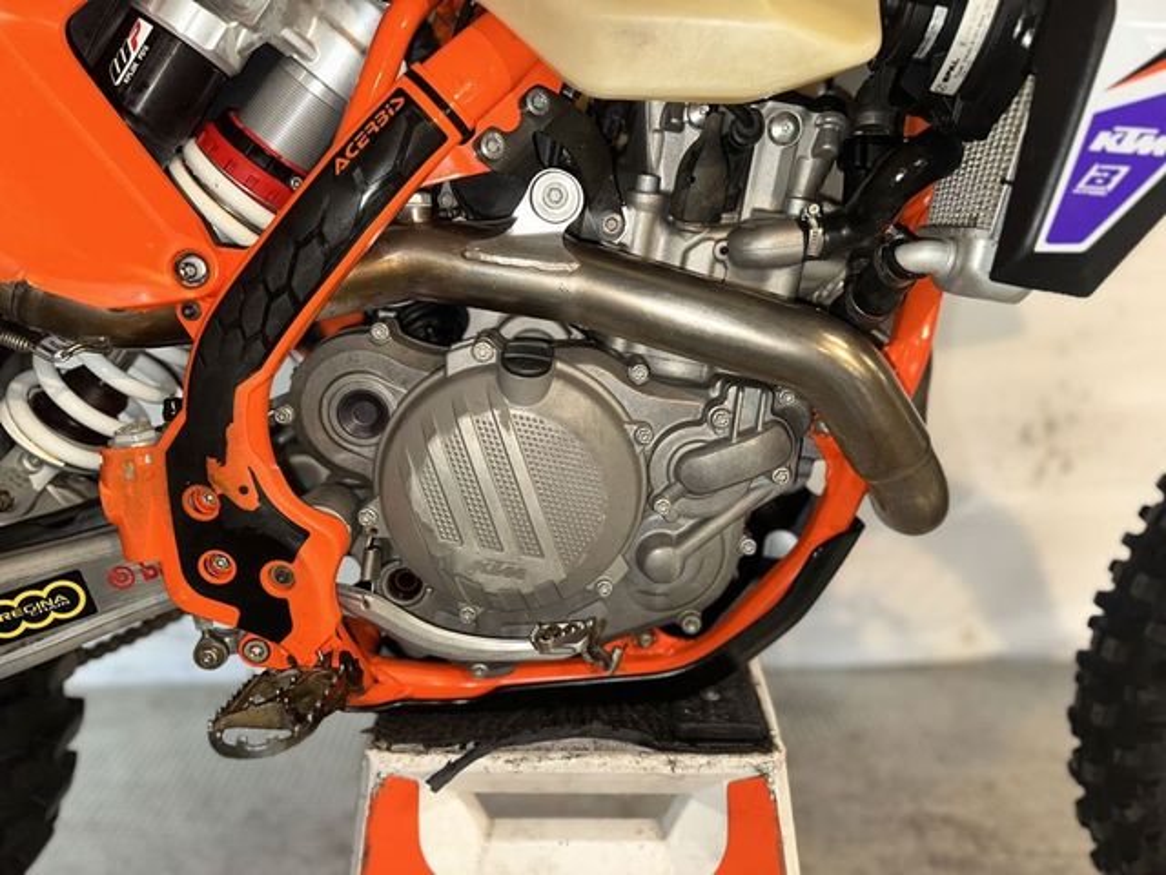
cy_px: 438
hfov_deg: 71.6
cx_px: 583
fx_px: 808
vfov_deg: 56.8
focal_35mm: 24
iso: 64
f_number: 1.78
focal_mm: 6.86
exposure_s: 1/20
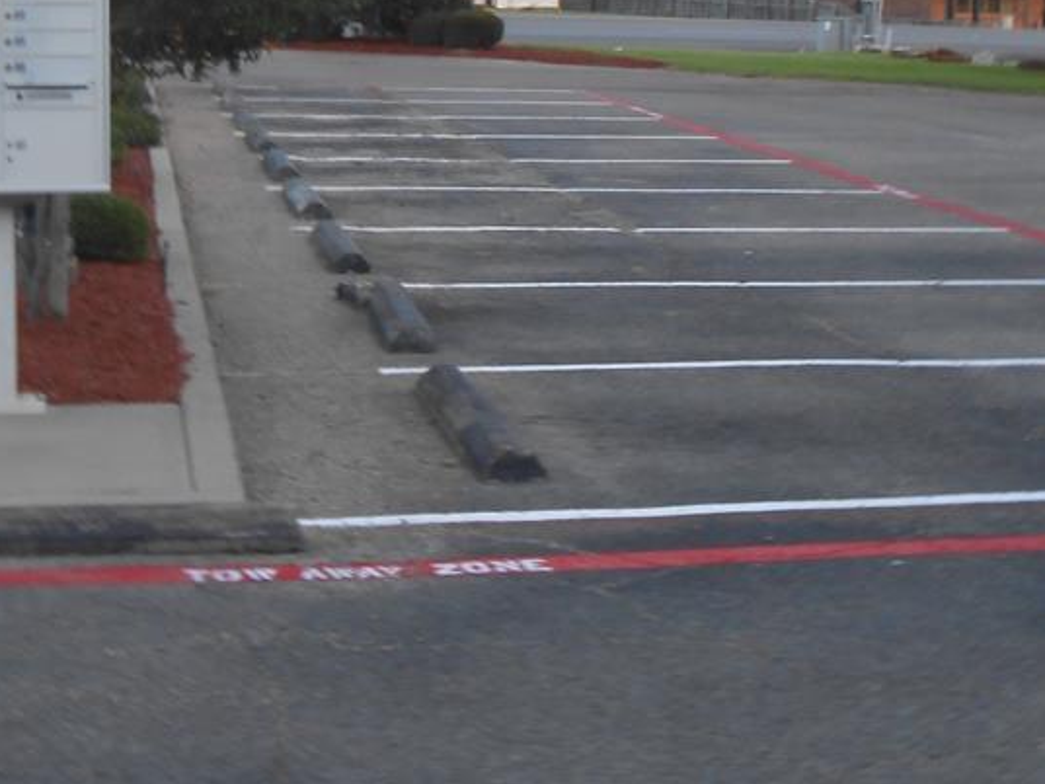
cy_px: 144
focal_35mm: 84
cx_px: 413
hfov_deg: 23.2
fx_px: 2536
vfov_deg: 17.4
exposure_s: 1/30
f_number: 4.5
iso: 160
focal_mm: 7.8
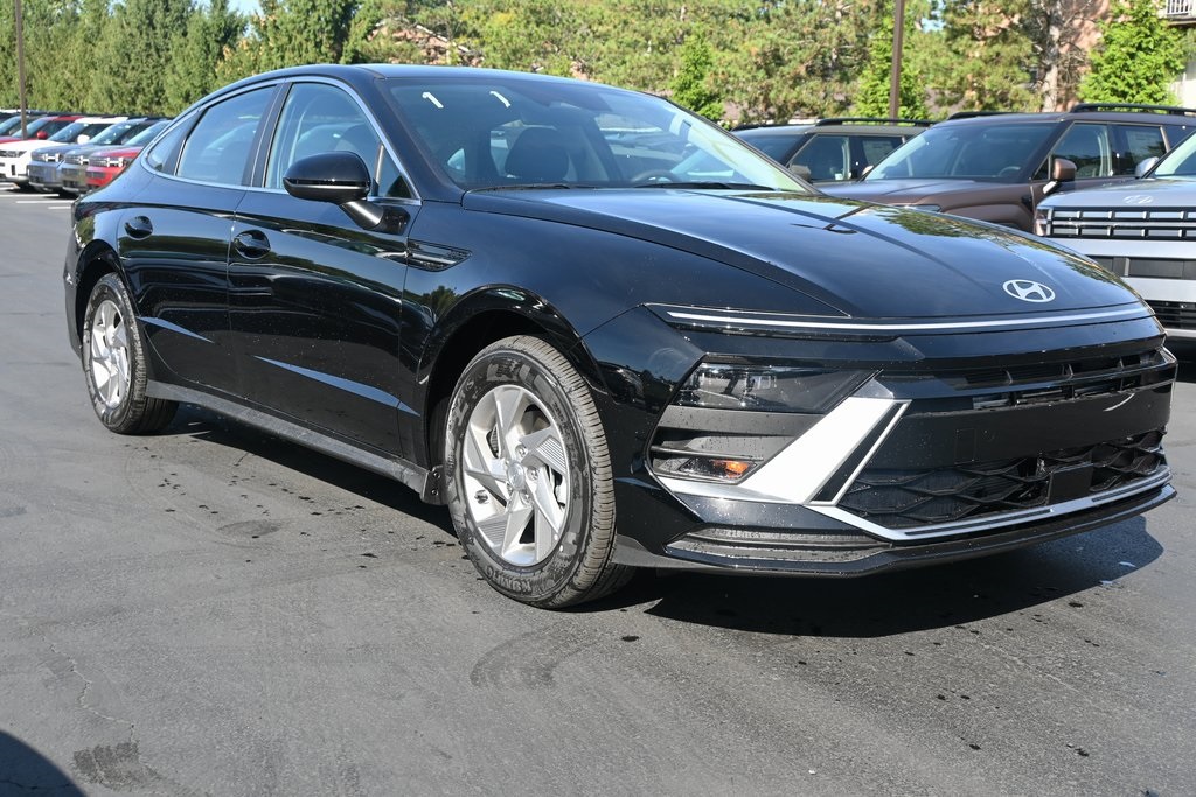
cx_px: 598
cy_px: 398
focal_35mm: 38
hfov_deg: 51.3
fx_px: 1246
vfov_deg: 35.5
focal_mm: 25
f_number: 5.6
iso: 125
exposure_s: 1/250
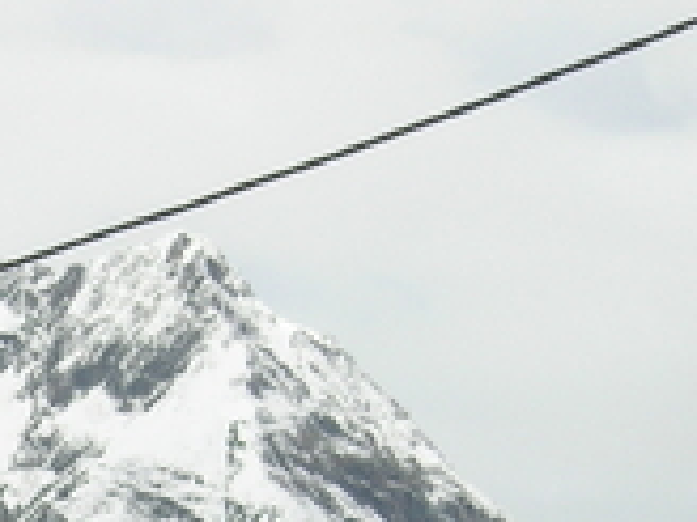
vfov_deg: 3.6
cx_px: -408
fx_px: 8316
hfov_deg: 4.8
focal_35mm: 413
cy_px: 738
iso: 64
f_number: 8.2
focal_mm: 23.4
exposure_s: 1/222
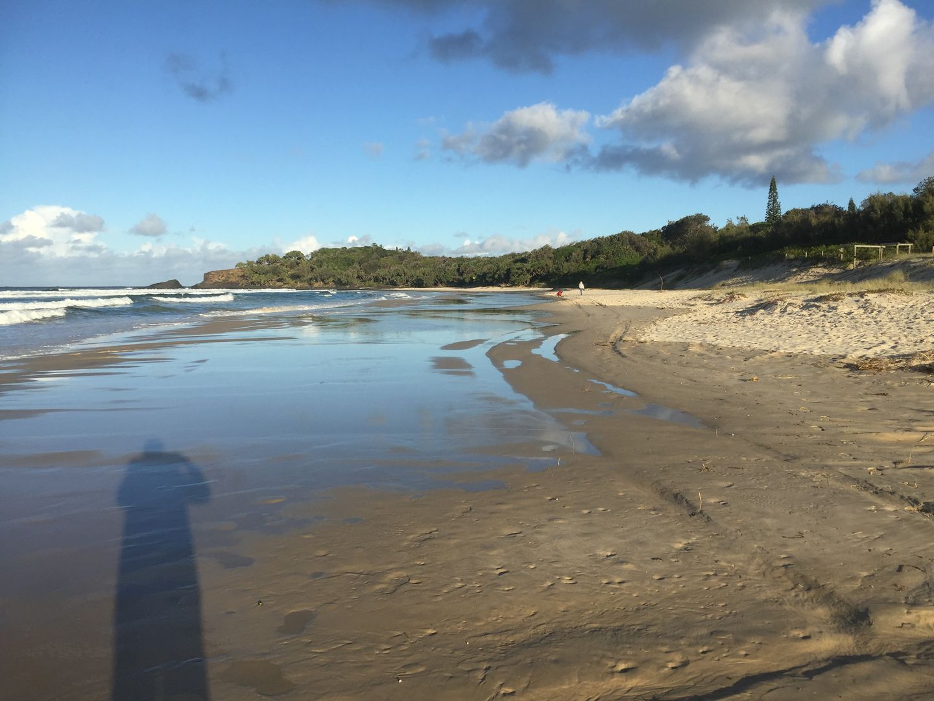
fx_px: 782
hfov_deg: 61.7
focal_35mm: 29
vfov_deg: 48.2
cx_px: 467
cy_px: 350
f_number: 2.2
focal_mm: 4.15
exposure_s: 1/1799
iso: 32
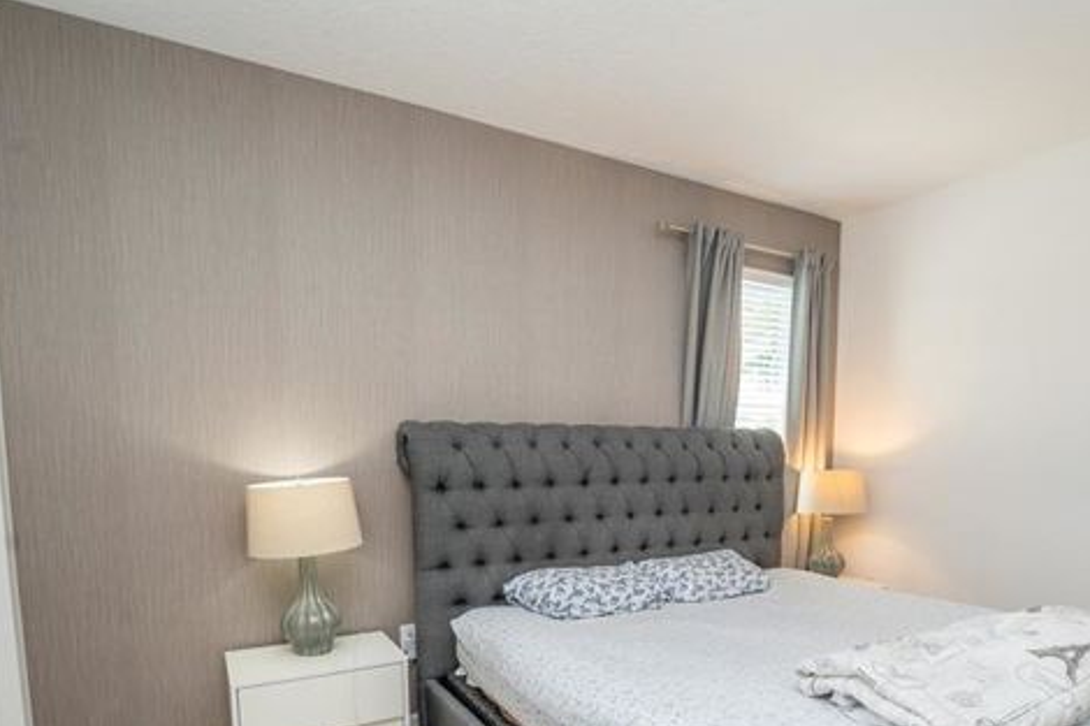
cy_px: 518
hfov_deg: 80.8
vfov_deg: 57.3
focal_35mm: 21
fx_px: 636
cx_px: 616
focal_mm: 14
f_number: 8
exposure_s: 1/30
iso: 250
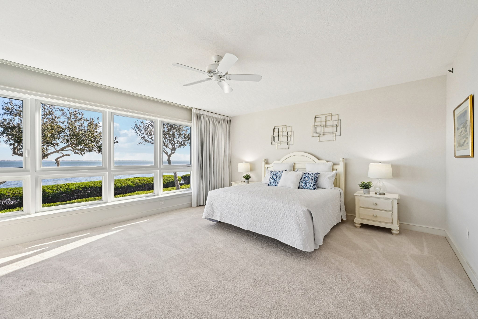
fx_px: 186
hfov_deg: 104.3
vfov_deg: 81.2
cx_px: 239
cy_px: 160
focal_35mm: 14
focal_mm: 14
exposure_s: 1/250
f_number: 8
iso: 400
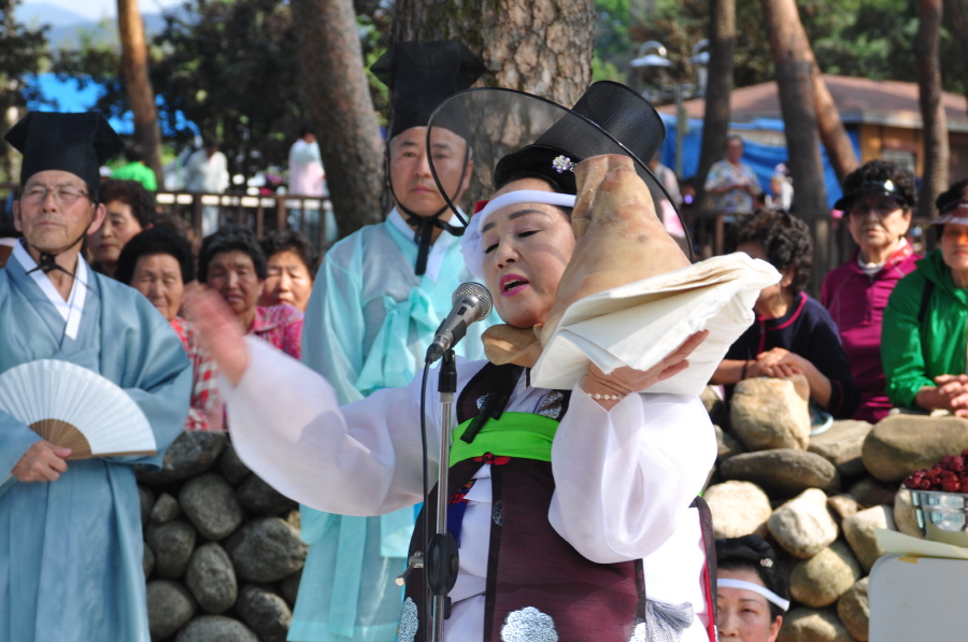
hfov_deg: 13.1
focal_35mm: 158
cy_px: 321
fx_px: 4228
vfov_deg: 8.7
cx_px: 484
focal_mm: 105
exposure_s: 1/80
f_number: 9
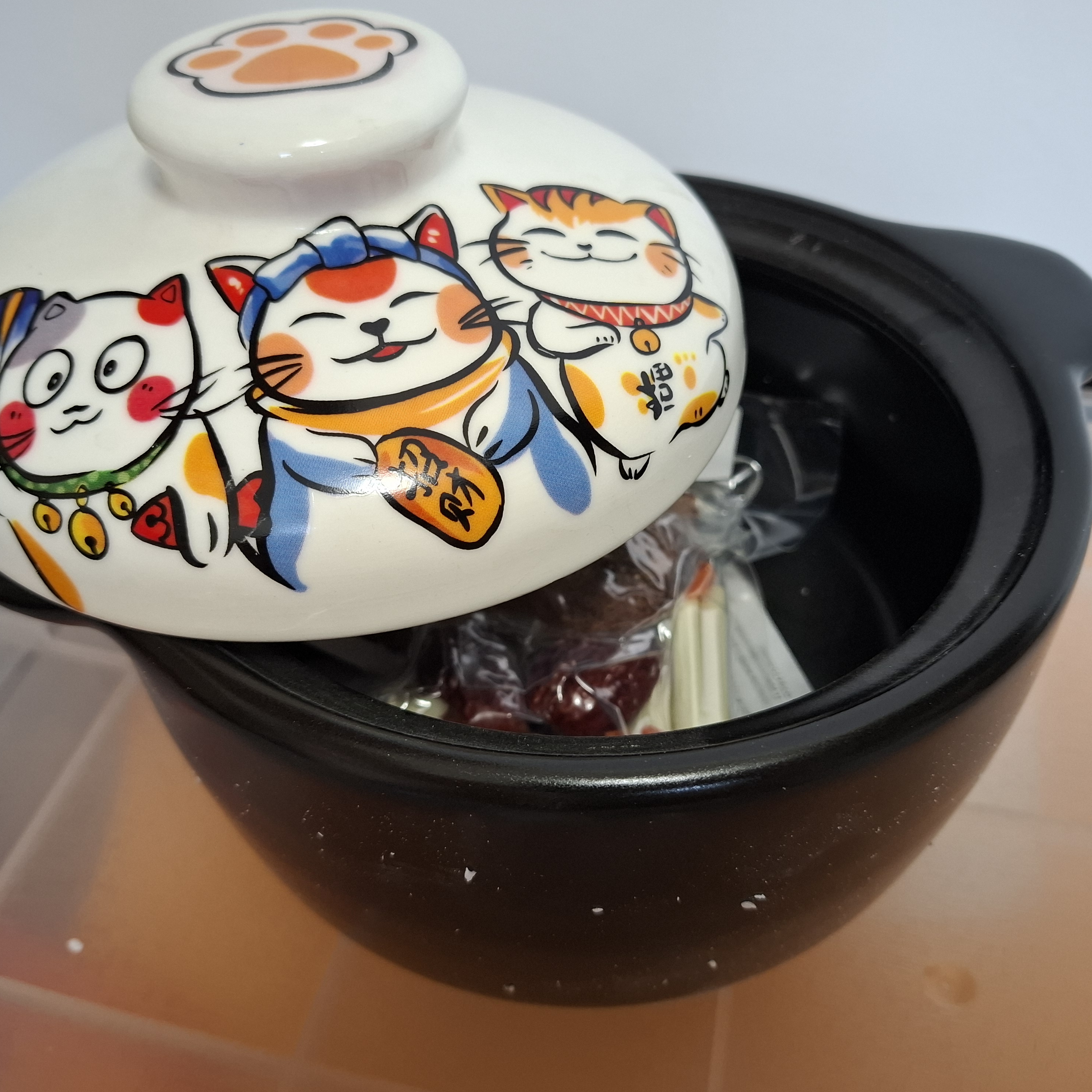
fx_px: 999
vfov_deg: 57.3
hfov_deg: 57.3
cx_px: 519
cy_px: 530
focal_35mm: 28
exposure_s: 1/33
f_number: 1.8
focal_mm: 5.54
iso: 320
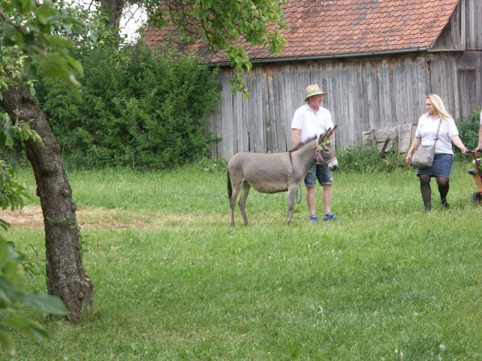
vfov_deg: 10.2
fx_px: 2033
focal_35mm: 146
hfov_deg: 13.5
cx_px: 241
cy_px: 180
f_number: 8
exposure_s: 1/60
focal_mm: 37.38
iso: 64
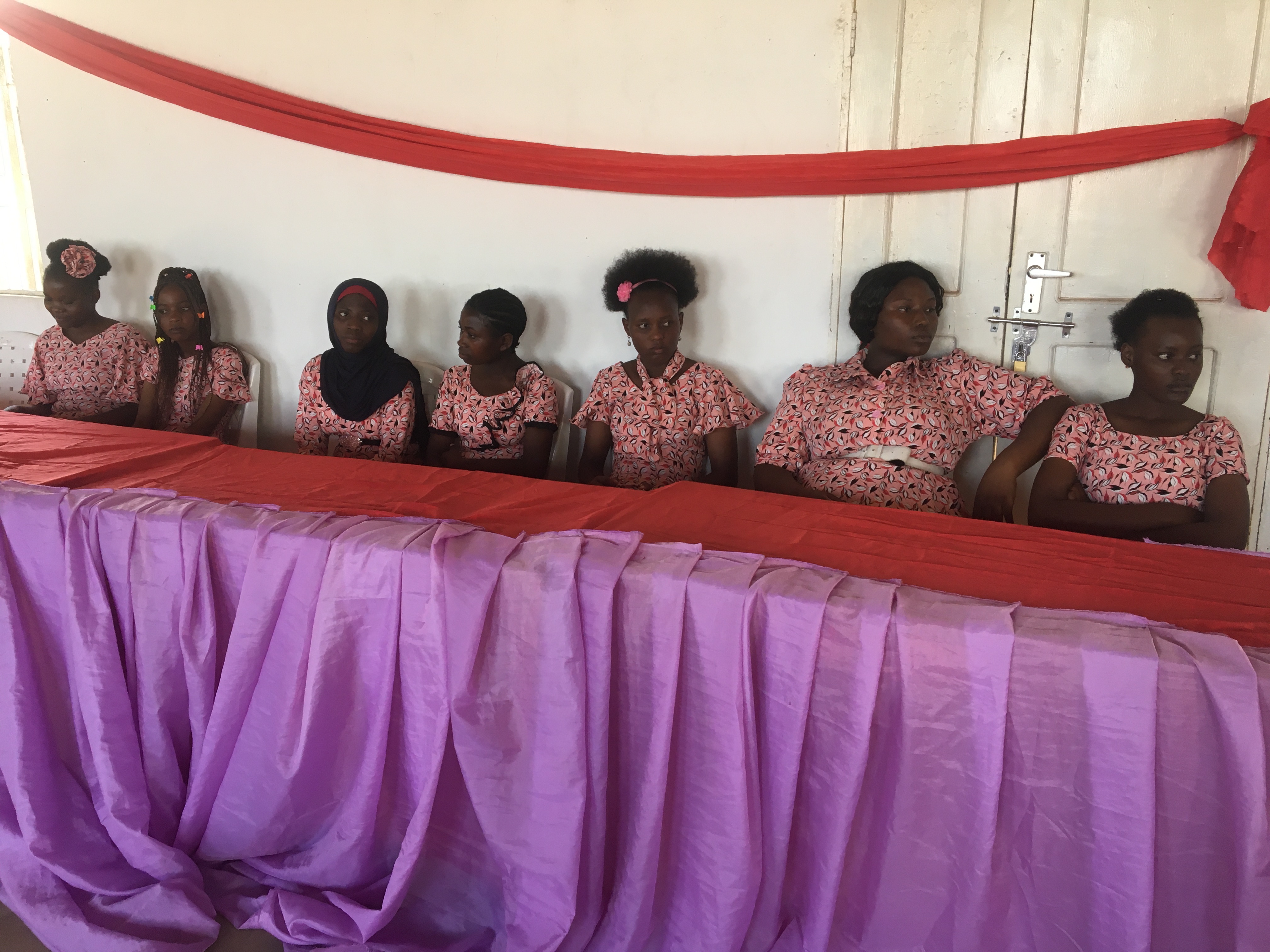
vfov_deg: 48.2
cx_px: 635
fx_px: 1064
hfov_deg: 61.7
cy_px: 476
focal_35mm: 29
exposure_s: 1/33
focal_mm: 4.15
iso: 32
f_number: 2.2
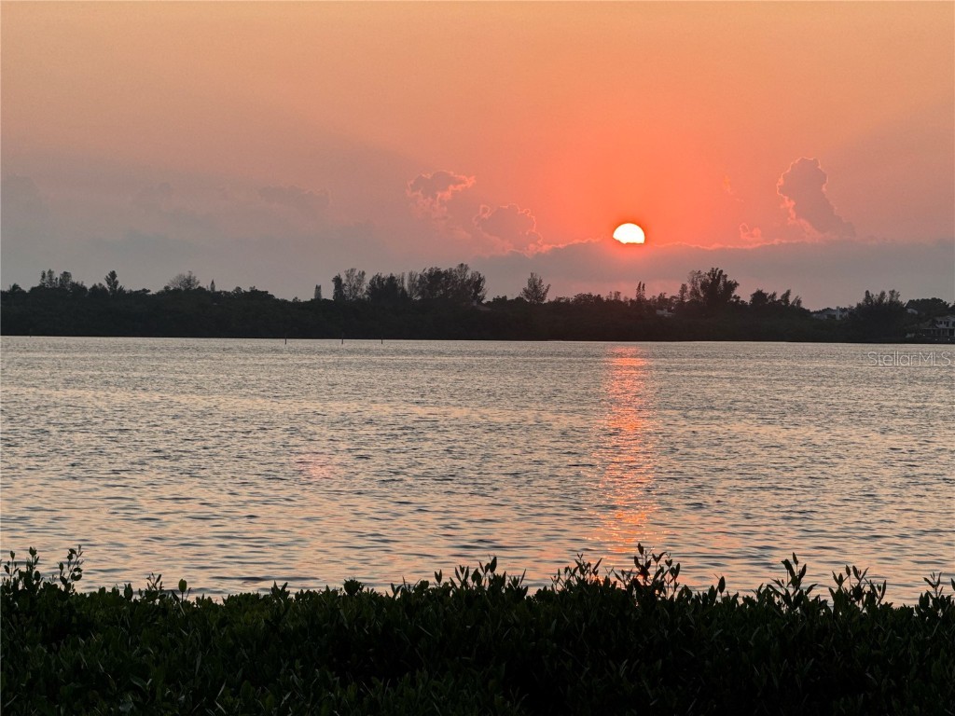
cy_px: 358
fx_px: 3311
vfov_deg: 12.3
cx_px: 478
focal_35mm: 120
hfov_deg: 16.4
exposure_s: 1/349
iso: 50
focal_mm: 15.66
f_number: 2.8
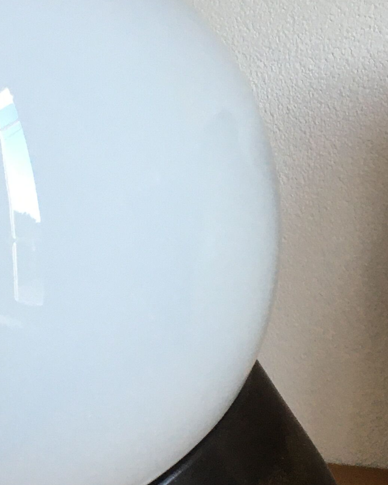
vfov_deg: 21.7
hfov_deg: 17.4
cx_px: 93
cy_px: 178
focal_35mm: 88
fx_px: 1263
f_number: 2.2
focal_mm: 4.15
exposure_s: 1/33
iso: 40
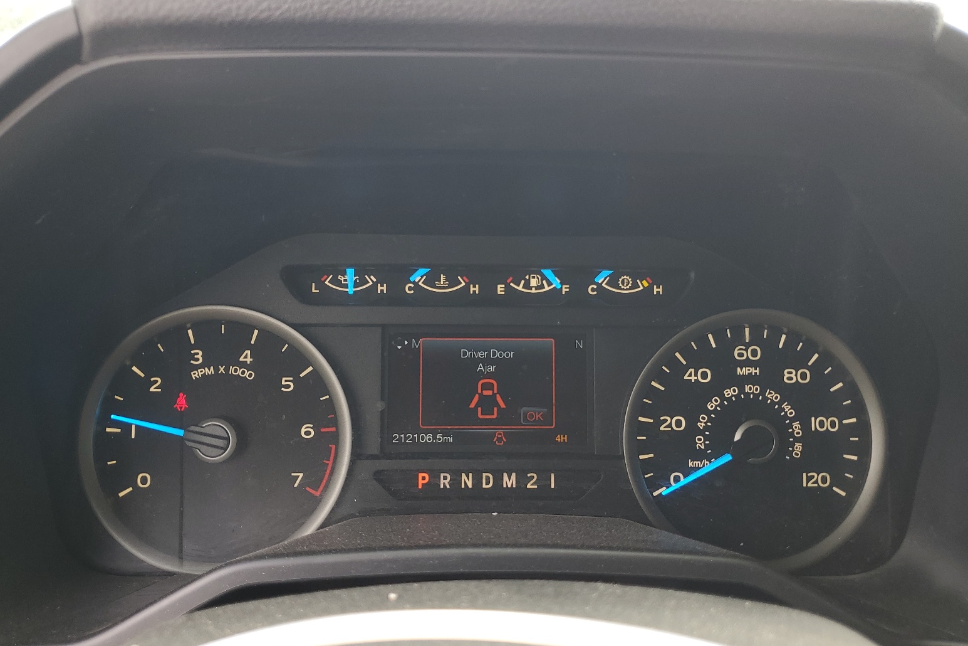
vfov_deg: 46.3
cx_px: 492
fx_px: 753
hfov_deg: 65.5
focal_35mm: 28
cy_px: 359
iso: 50
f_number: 1.5
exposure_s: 1/147
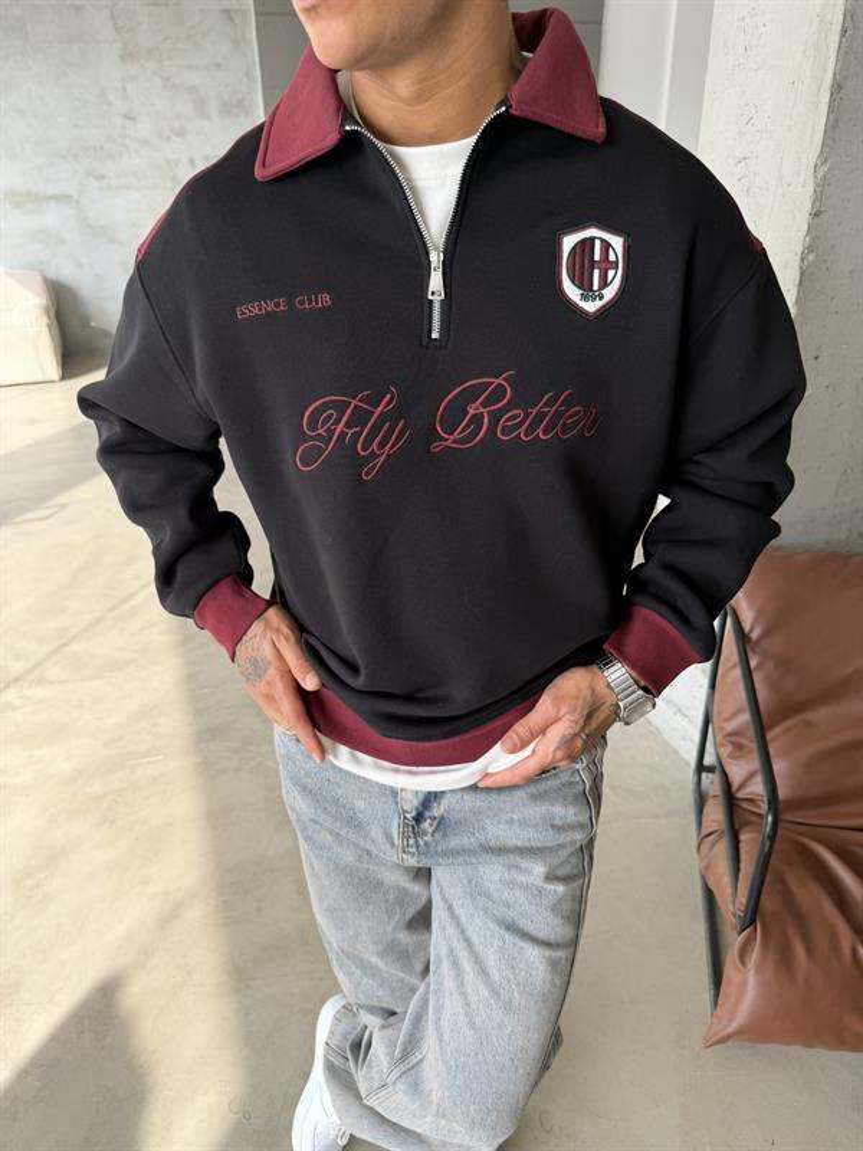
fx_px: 798
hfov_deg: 56.8
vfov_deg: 71.6
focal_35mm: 24
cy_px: 576
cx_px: 432
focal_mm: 6.76
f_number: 1.78
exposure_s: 1/176
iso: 64
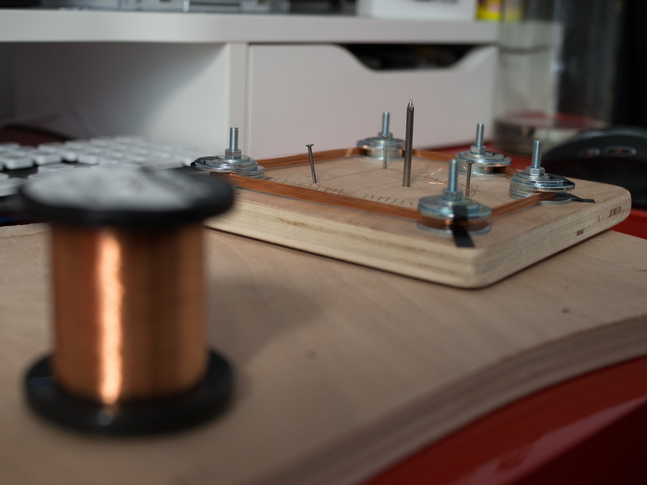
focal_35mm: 50
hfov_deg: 38.2
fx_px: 935
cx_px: 324
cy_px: 242
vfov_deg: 29.1
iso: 800
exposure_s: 1/50
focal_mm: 25
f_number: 3.2
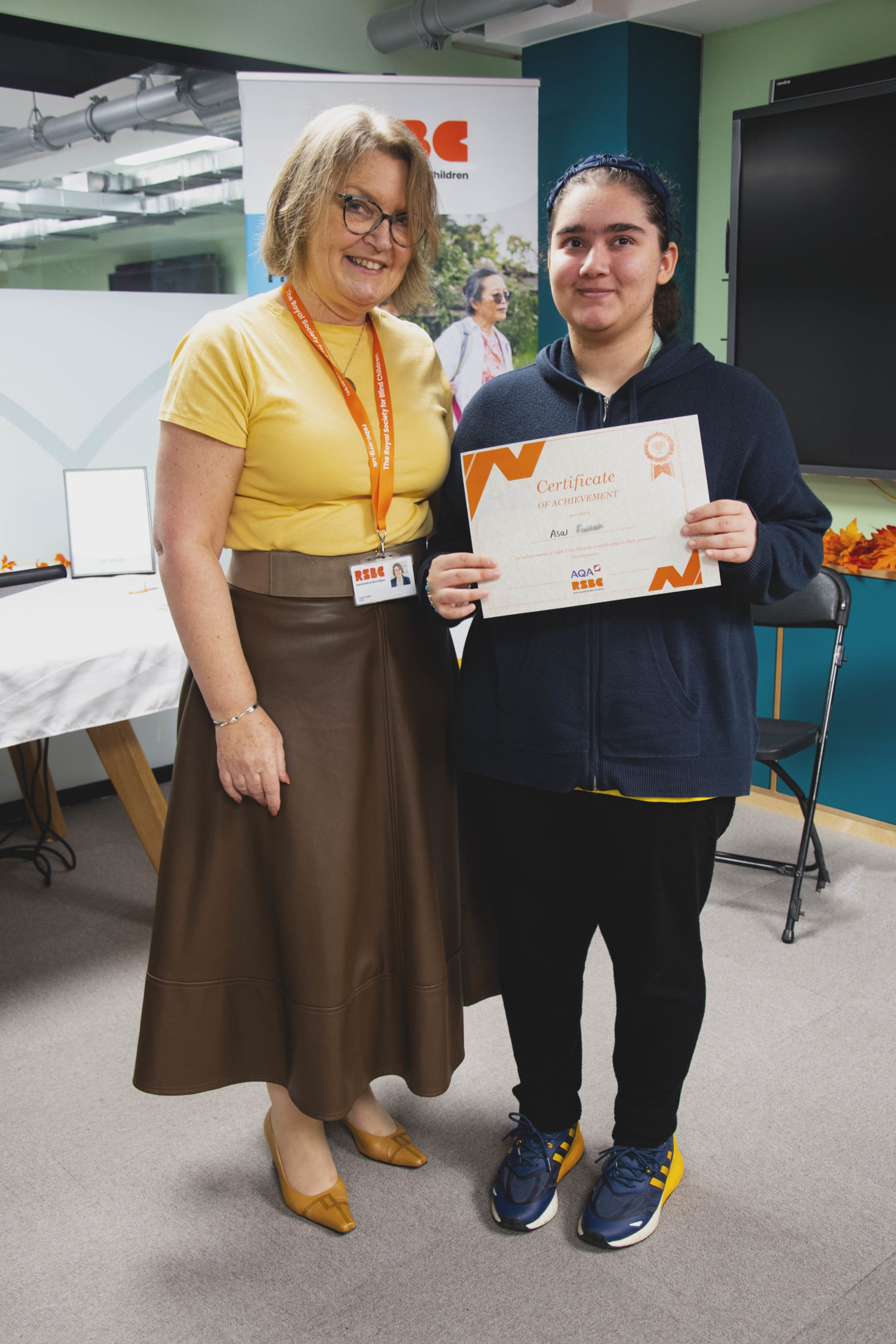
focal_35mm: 37
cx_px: 456
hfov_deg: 35.9
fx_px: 1381
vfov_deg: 51.9
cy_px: 663
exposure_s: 1/25
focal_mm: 24
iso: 400
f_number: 3.8
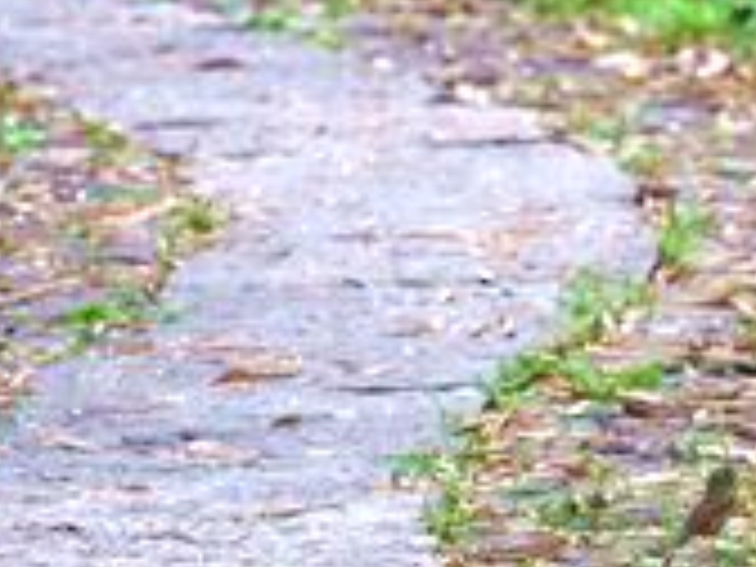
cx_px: 860
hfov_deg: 2.8
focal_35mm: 719
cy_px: 410
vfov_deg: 2.1
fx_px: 15703
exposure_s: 1/250
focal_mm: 140
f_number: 5.6
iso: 450
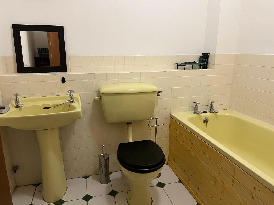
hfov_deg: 67.3
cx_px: 137
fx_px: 206
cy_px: 102
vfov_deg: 53.1
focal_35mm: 26
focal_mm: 5.7
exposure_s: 1/50
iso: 320
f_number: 1.5
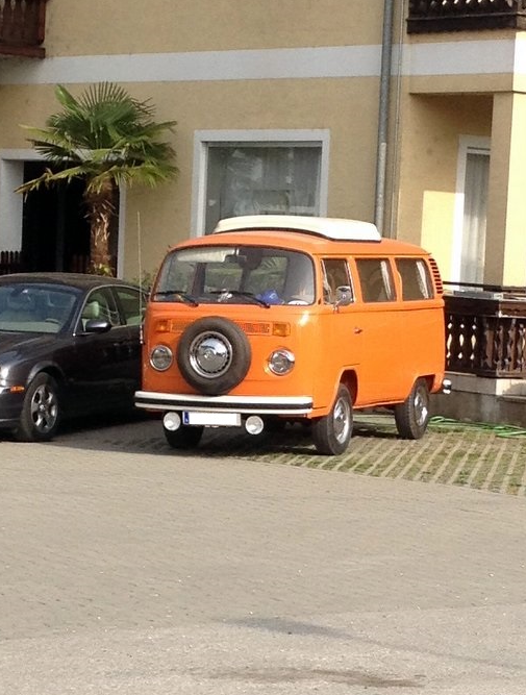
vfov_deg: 44.6
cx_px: 310
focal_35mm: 42
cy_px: 311
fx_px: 846
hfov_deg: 34.5
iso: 50
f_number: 2.4
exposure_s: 1/1082
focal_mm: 4.28
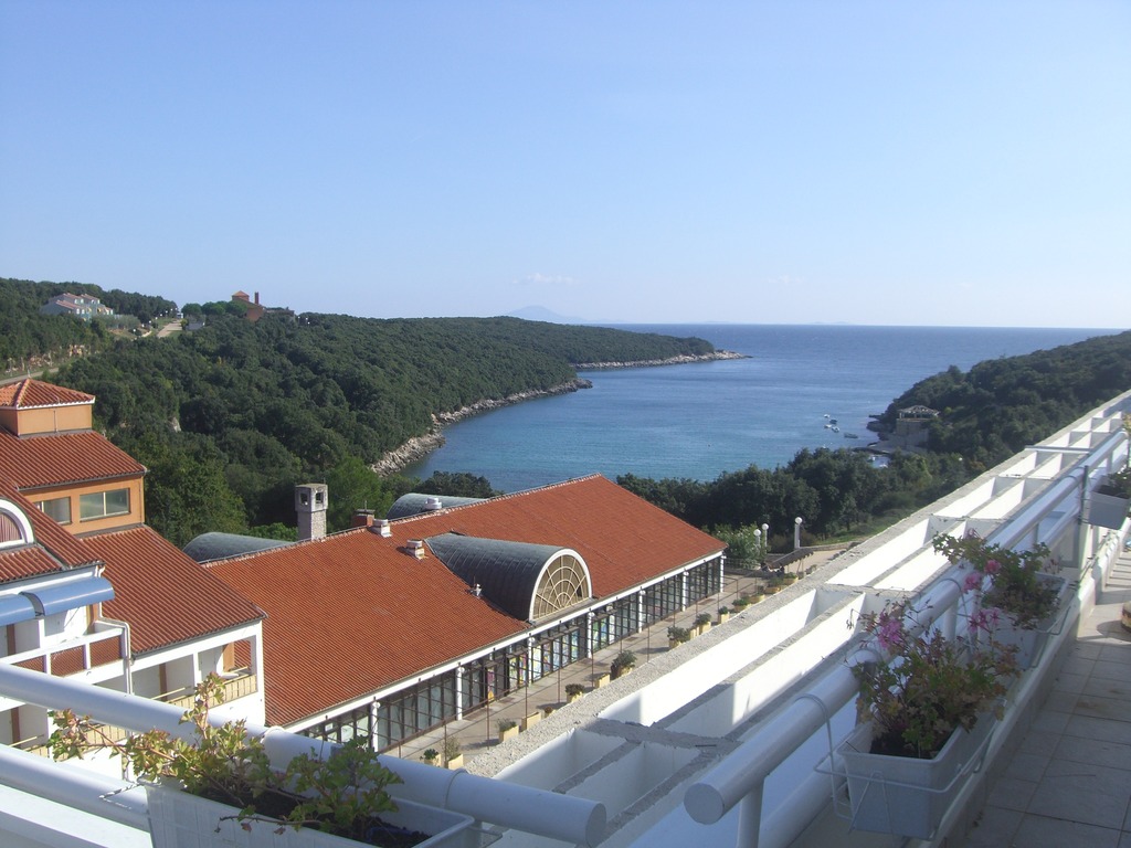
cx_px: 566
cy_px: 424
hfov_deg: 49.0
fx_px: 1242
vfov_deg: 37.7
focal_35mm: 38
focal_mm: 6.2
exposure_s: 1/640
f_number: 4.3
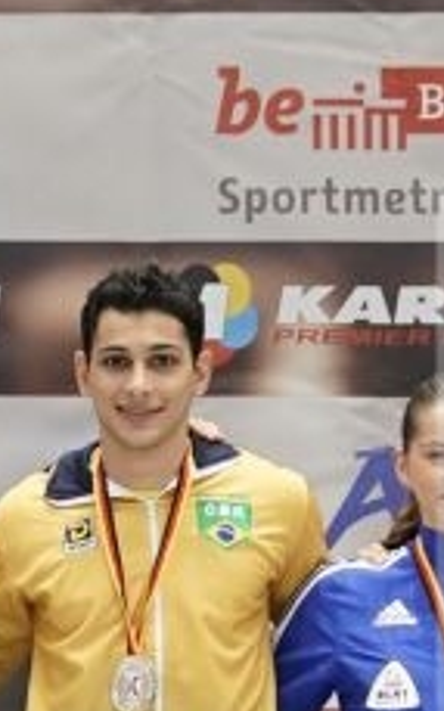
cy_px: 472
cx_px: -326
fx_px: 5579
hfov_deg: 4.5
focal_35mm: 288
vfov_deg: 7.3
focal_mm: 36
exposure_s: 1/125
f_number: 3.2
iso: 1250
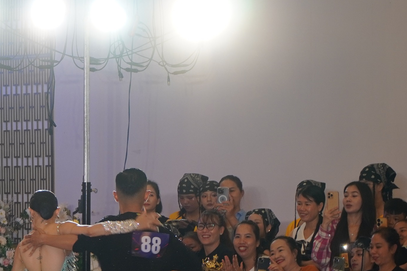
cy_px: 165
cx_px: -81
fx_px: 3289
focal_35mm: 291
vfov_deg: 4.7
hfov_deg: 7.0
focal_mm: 74
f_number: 4
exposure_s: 1/125
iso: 400
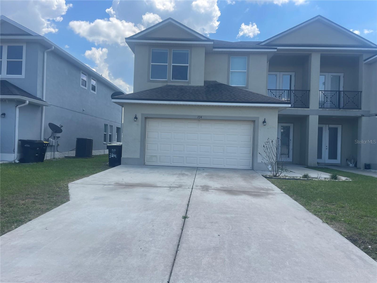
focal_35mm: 26
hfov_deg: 67.3
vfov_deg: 53.1
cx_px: 188
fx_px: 283
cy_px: 142
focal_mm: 4.2
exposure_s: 1/2353
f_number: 1.6
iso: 32
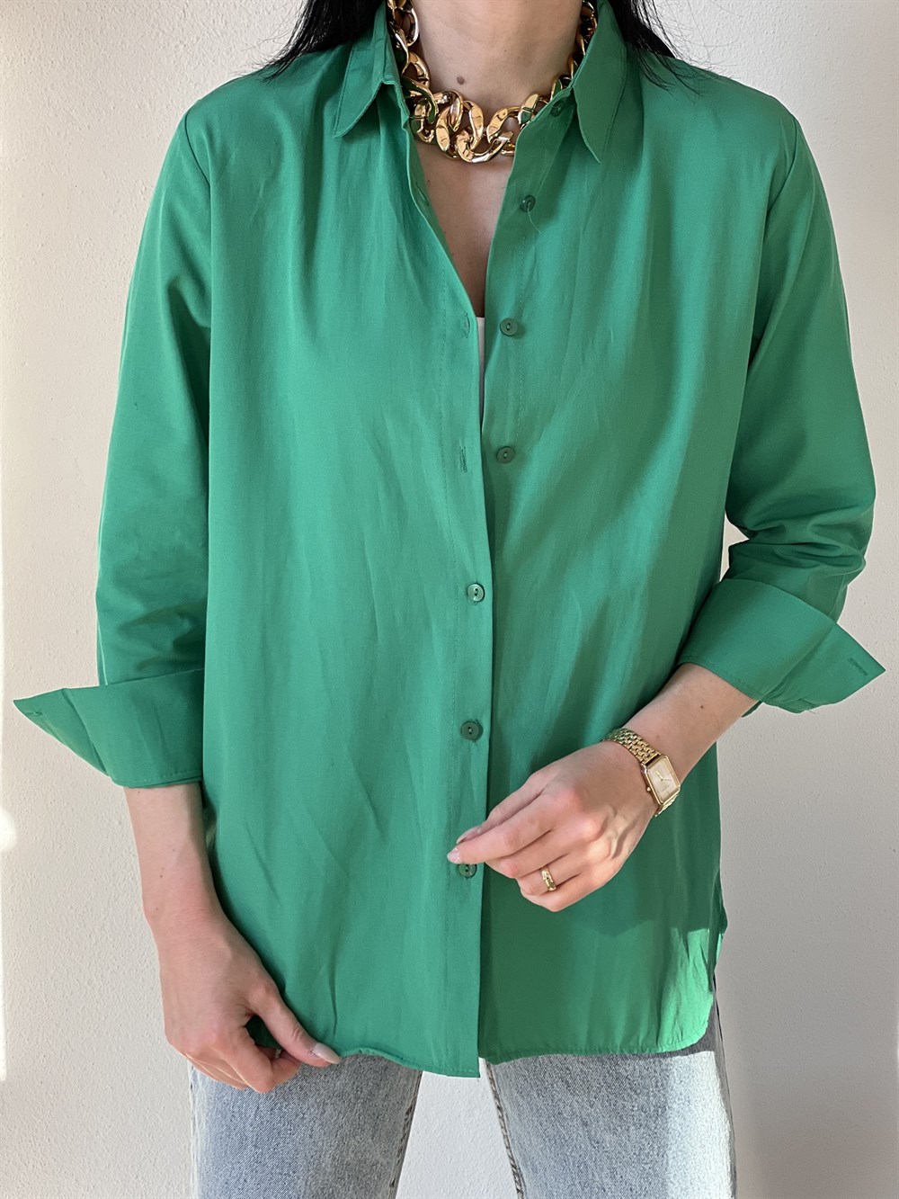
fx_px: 2666
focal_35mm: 77
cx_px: 450
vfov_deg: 25.3
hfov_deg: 19.1
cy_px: 600
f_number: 2.8
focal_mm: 9
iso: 125
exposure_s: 1/121
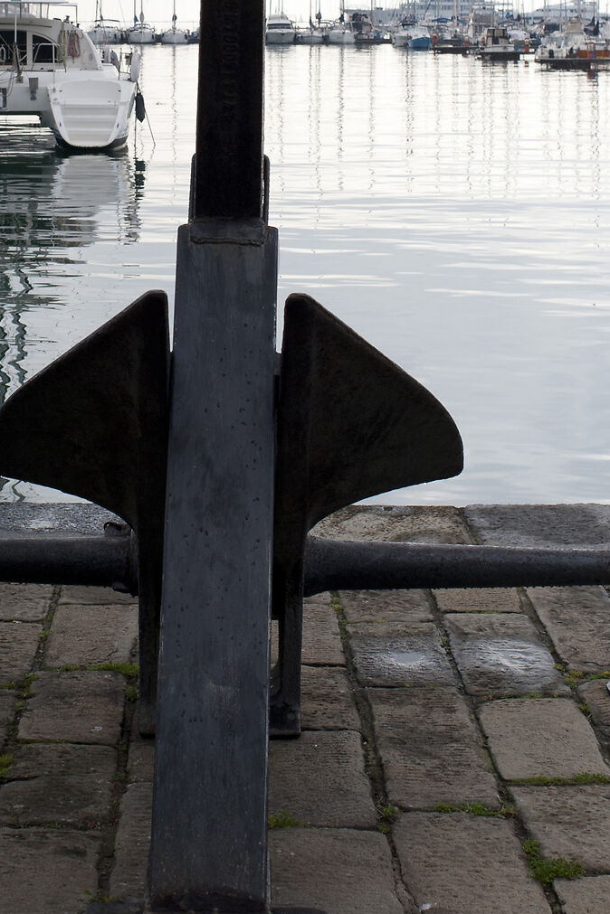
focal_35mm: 83
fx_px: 2109
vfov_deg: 23.8
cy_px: 93
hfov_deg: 16.4
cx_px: 150
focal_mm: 35
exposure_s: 1/640
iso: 200
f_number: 11
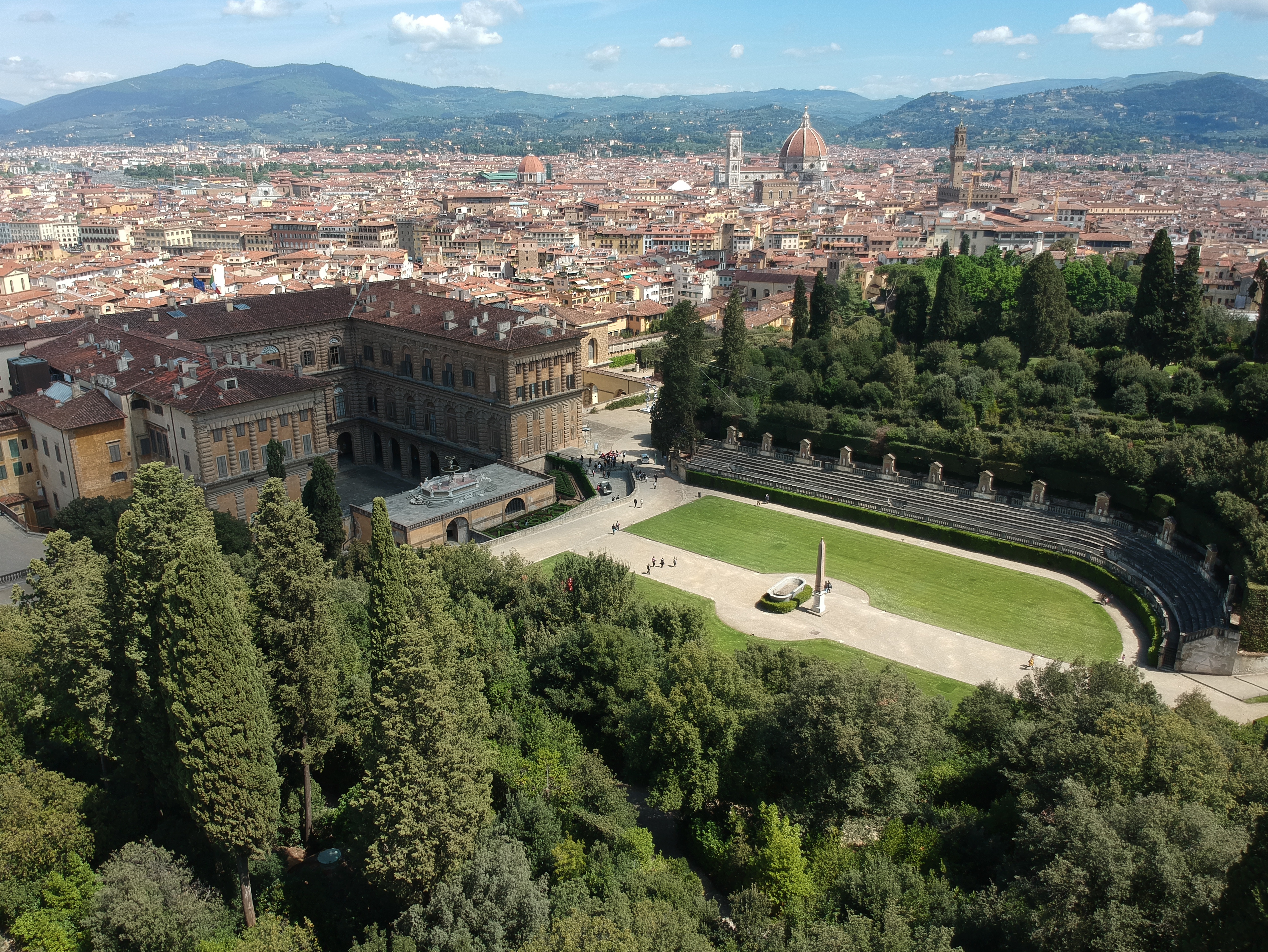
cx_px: 637
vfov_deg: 53.1
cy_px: 463
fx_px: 952
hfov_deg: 67.3
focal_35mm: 26
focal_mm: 4.49
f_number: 2.6
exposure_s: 1/100
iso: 100
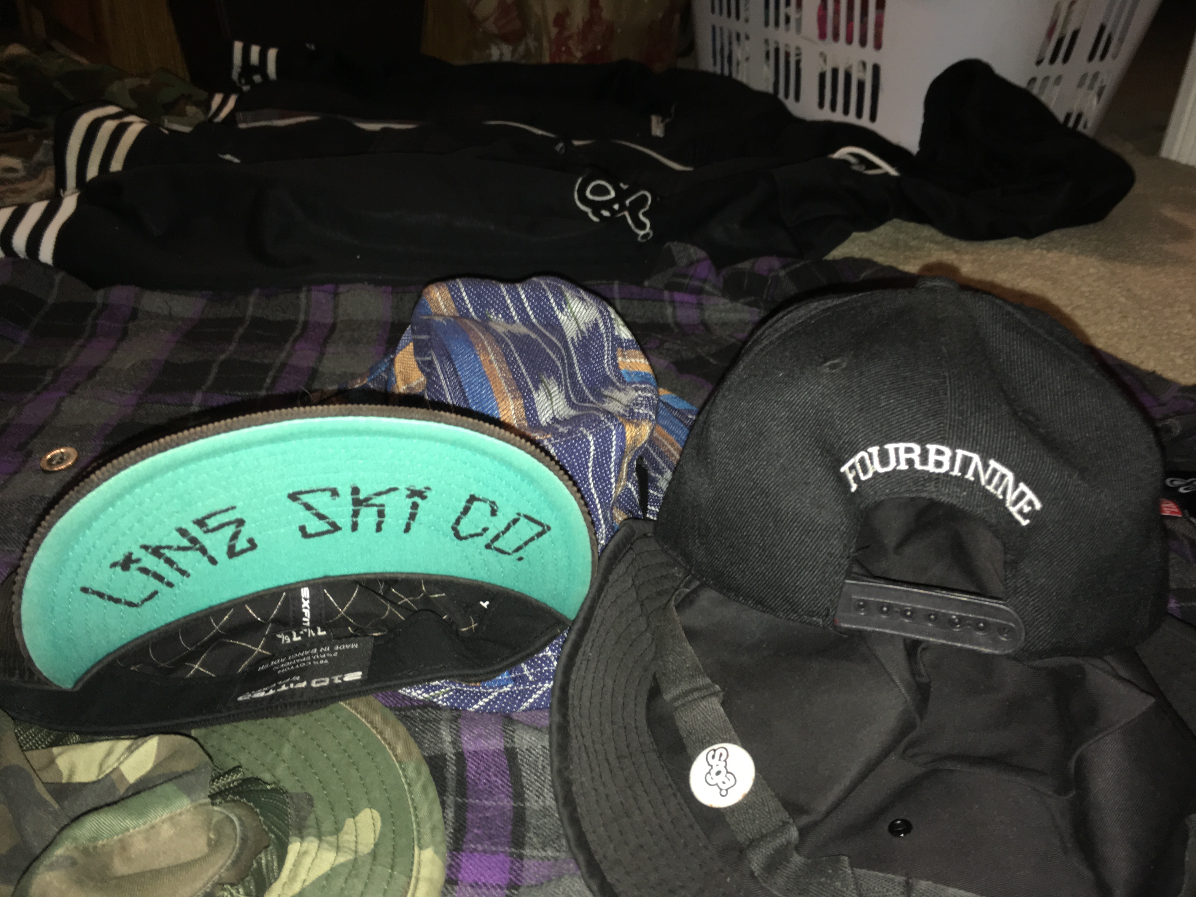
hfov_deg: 61.7
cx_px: 598
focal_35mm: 29
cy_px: 448
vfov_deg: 48.2
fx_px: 1002
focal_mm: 4.15
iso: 50
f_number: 2.2
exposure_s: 1/16
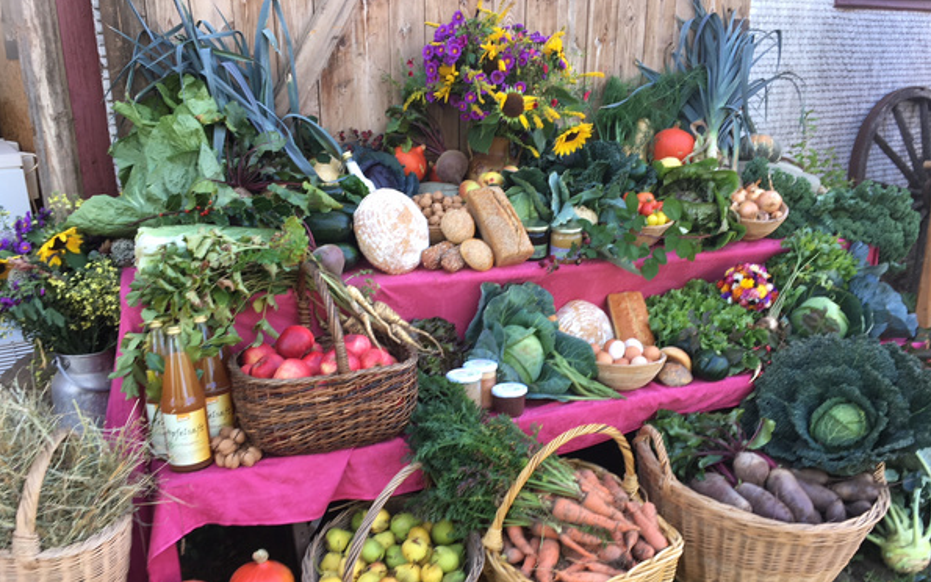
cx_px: 463
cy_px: 344
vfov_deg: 40.5
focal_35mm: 31
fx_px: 787
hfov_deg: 61.2
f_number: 2.2
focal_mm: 4.15
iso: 25
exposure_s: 1/50
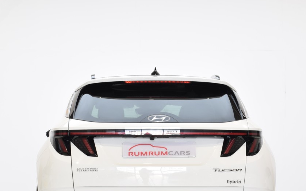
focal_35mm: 93
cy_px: 163
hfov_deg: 22.3
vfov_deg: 14.0
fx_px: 776
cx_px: 154
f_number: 11
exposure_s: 1/5
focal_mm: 34
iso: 100
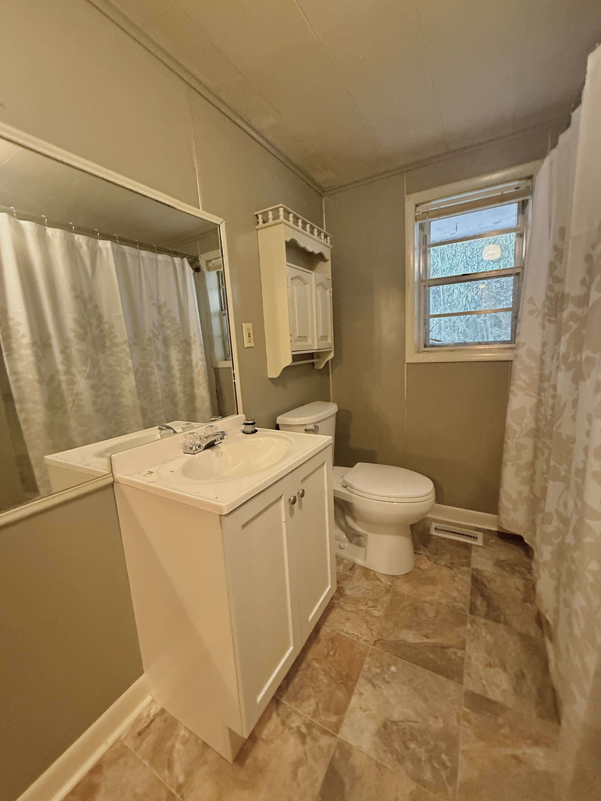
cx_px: 300
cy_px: 400
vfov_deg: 102.1
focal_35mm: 14
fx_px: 324
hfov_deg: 85.7
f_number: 2.2
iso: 640
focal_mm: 2.22
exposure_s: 1/60
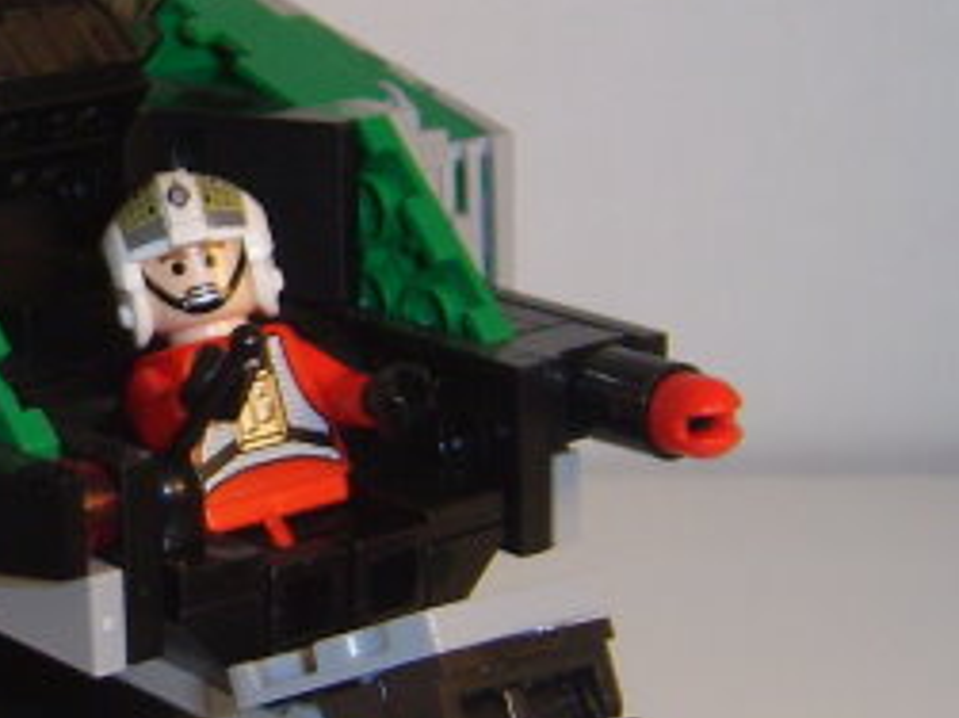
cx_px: 11
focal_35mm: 121
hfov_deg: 16.0
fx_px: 3351
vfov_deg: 12.2
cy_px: 275
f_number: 2.8
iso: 100
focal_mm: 7.8
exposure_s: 1/30
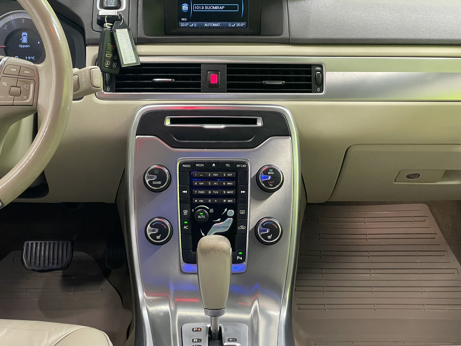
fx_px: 826
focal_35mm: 62
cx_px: 212
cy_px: 162
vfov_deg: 23.6
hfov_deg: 31.2
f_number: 2
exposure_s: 1/50
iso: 320
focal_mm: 6
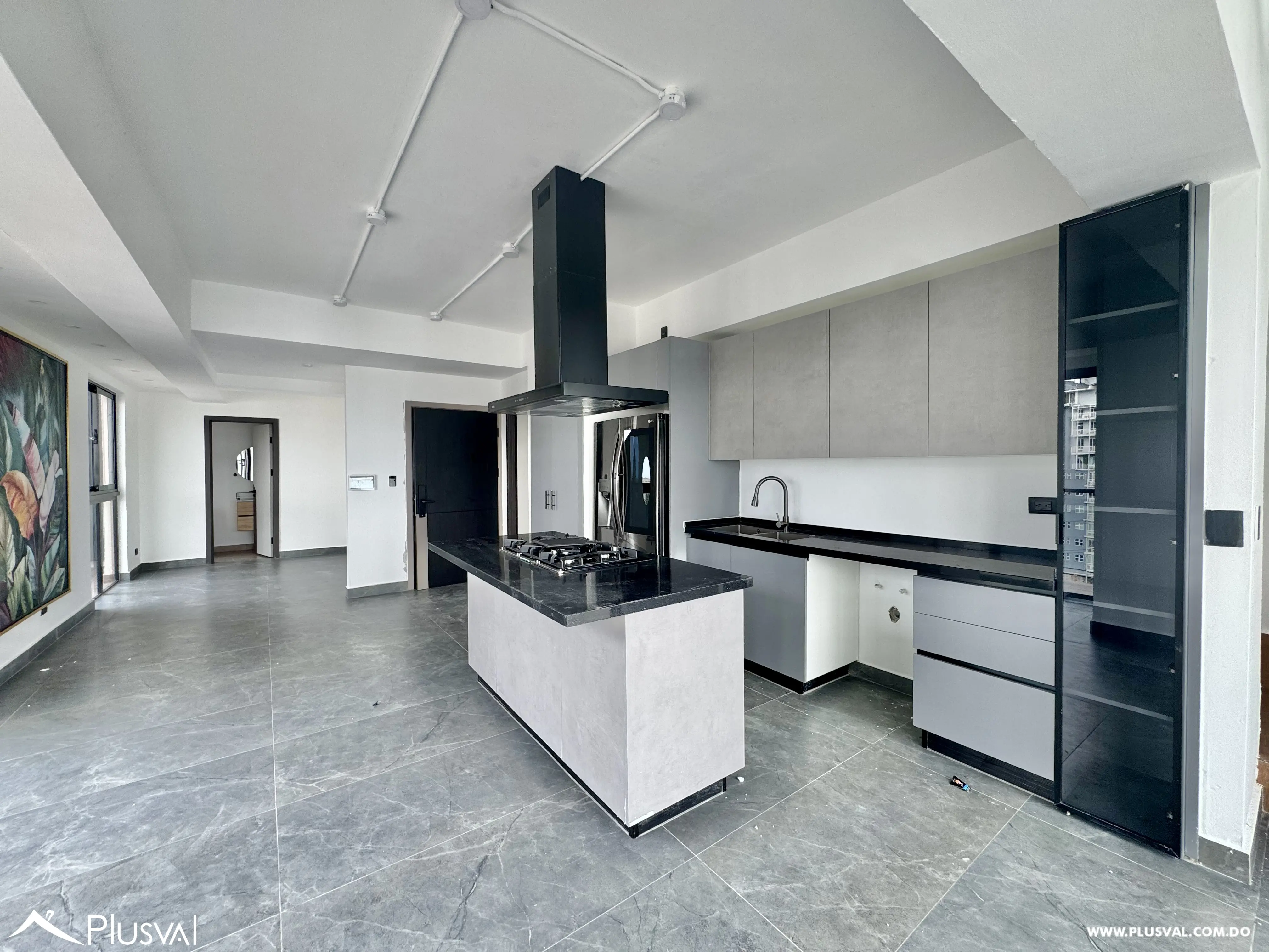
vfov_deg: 85.7
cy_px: 476
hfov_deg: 102.1
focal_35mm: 14
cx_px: 634
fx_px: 513
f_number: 2.2
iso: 64
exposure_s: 1/99
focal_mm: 2.22
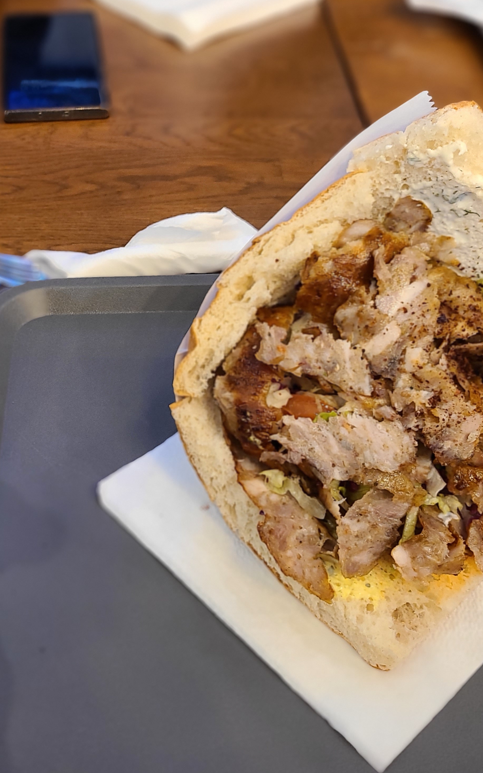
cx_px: 131
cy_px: 393
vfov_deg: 51.5
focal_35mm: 38
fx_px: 800
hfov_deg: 33.0
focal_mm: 5.4
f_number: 1.8
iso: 320
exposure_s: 1/50
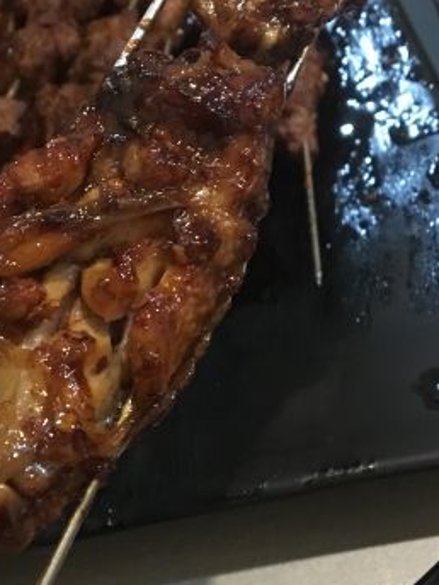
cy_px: 267
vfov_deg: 32.7
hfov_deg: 24.7
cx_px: 154
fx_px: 998
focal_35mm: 59
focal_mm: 4.15
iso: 400
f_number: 2.2
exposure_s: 1/17
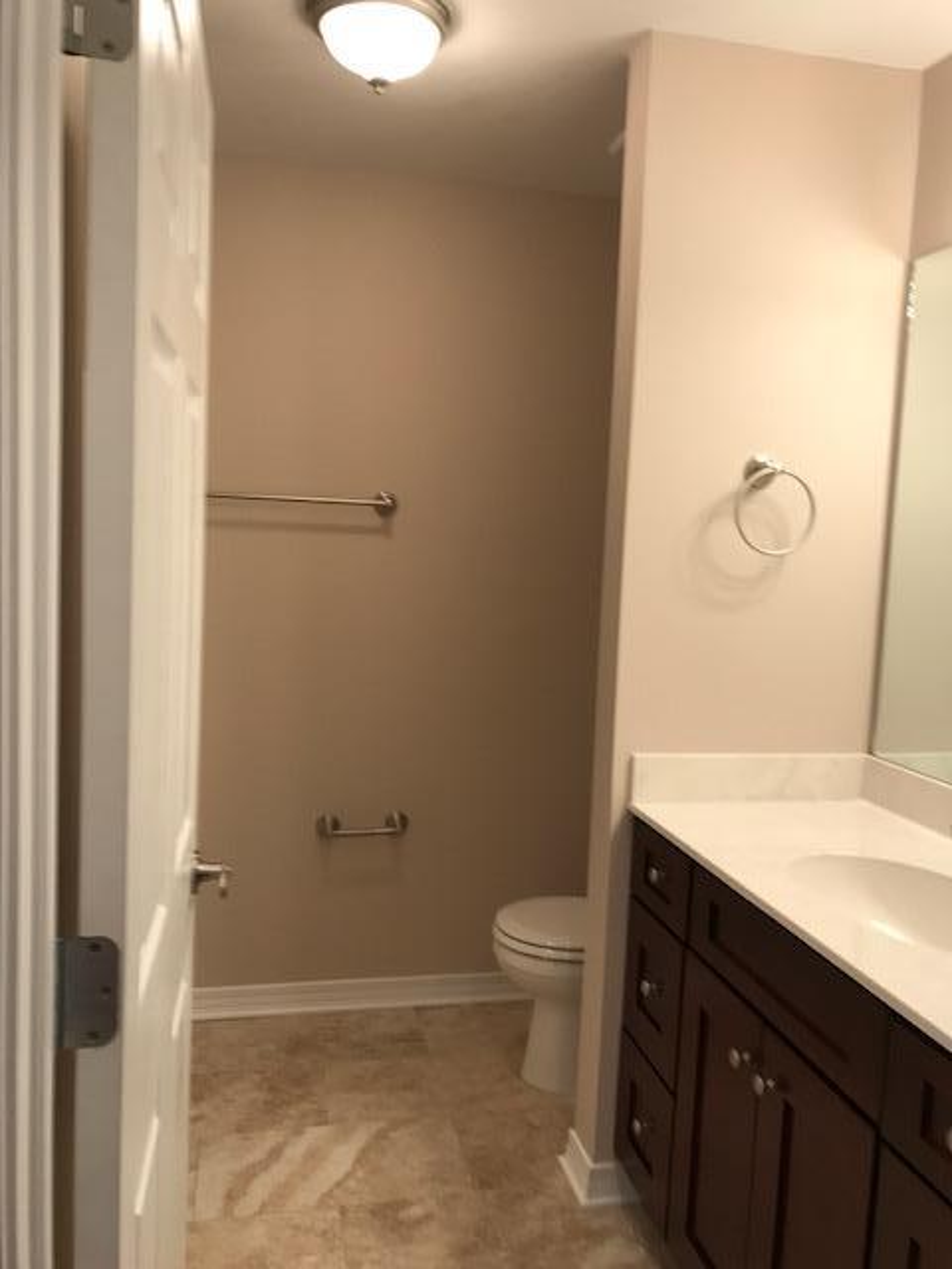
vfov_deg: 63.4
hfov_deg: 49.7
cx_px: 476
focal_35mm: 28
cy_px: 634
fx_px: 1027
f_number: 1.8
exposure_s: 1/30
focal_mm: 3.99
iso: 32
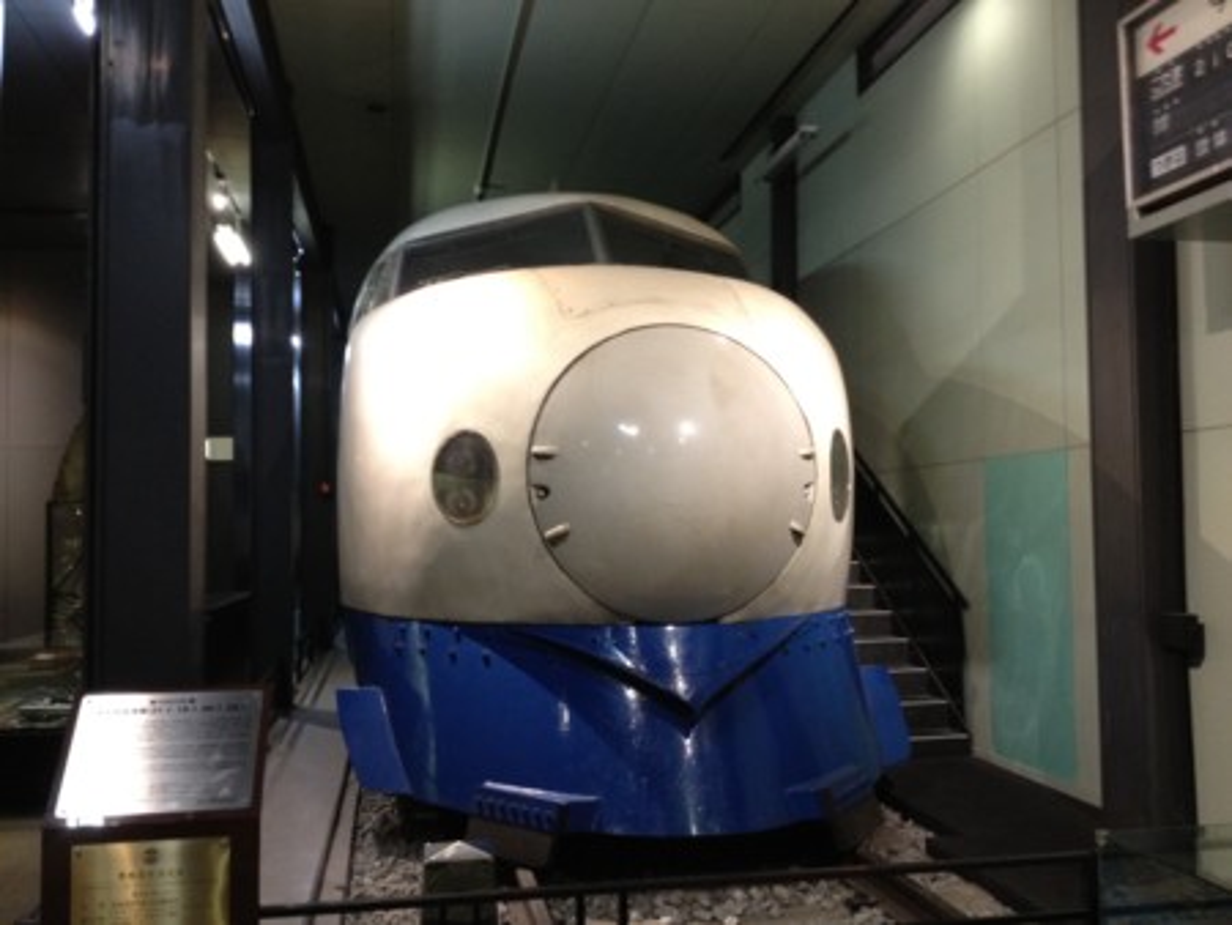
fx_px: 1246
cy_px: 462
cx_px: 616
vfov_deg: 40.7
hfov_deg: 52.6
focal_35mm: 35
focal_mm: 4.28
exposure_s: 1/20
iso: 200
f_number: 2.4
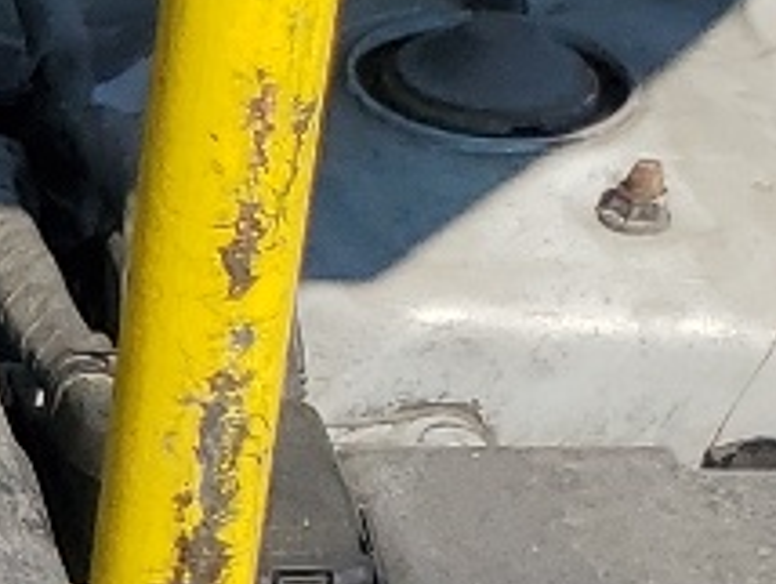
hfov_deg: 8.4
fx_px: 4354
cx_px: -1599
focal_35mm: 194
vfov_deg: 7.3
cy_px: 1277
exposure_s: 1/3333
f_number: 1.5
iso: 50
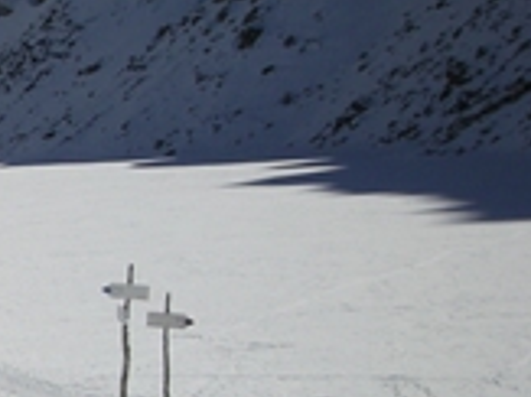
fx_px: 1977
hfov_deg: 13.7
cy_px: 202
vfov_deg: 11.5
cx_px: -427
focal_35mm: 129
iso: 50
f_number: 5.7
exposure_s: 1/742
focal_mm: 5.7
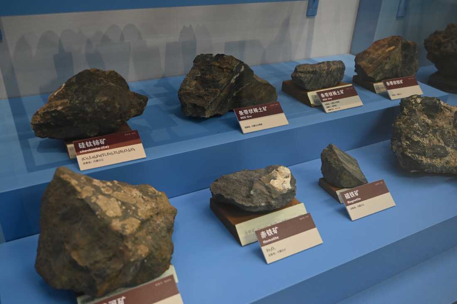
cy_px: 152
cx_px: 228
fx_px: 419
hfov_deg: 57.3
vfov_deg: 39.9
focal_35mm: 33
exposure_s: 1/30
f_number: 4
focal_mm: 33
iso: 800
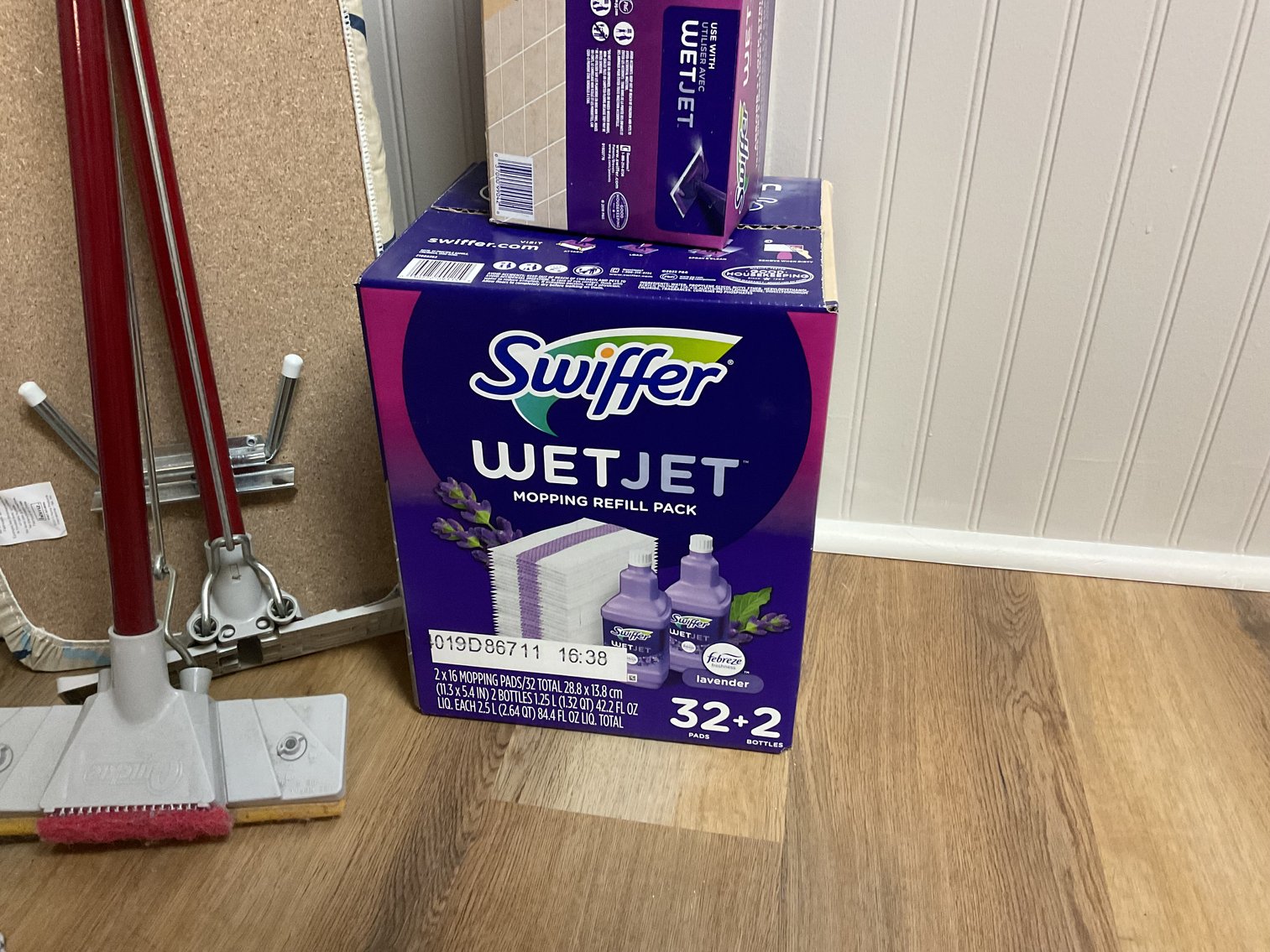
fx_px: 1064
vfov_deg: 48.2
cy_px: 476
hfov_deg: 61.7
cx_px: 635
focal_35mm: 29
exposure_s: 1/60
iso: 250
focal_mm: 3
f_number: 1.8
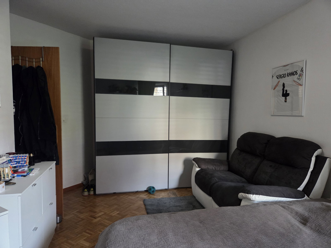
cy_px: 124
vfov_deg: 58.9
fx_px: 220
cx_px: 166
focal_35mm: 23
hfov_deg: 73.9
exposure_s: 1/100
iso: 1600
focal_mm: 5.4
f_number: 1.8
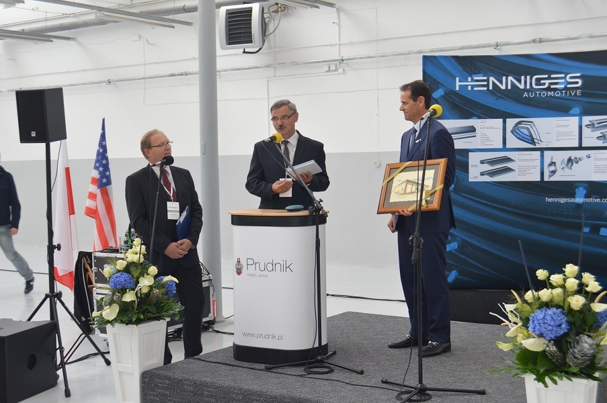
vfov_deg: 26.4
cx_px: 304
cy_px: 202
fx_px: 859
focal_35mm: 51
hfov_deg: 38.9
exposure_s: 1/60
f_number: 4.5
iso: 500
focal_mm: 34
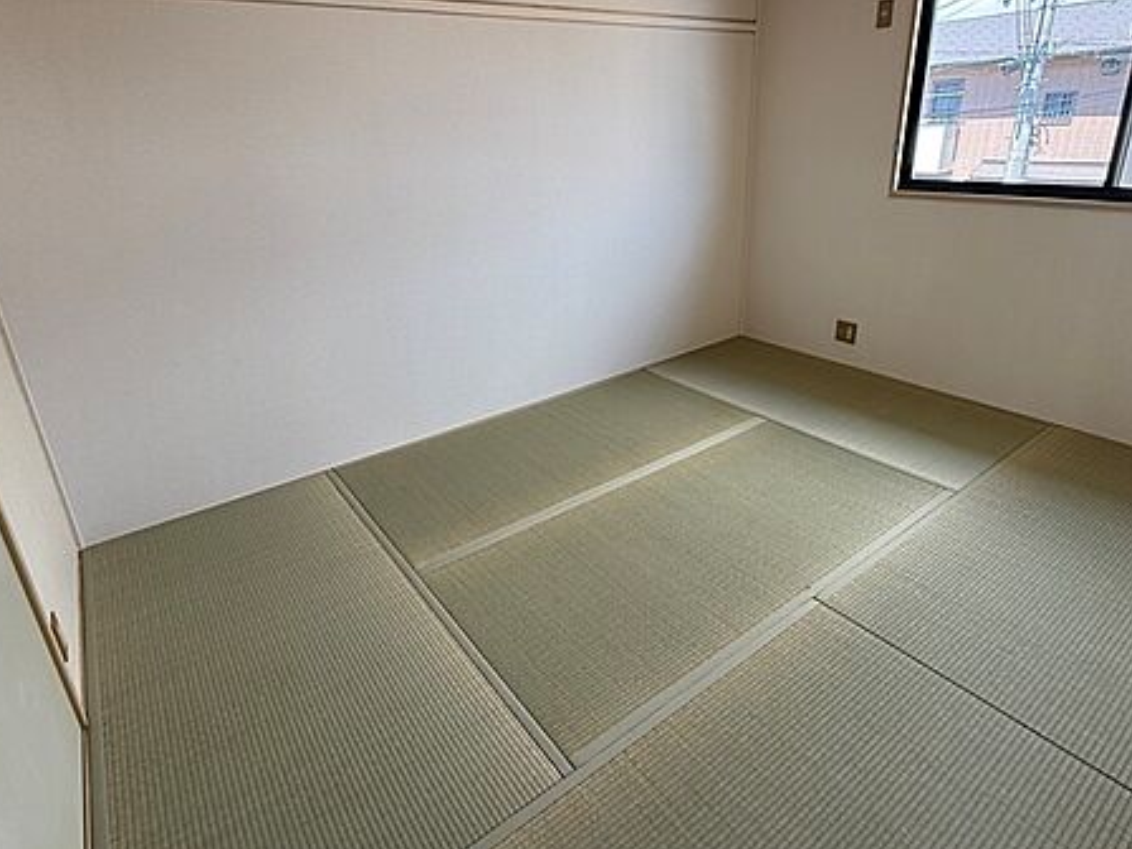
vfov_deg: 65.6
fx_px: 654
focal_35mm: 20
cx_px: 569
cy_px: 359
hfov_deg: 81.7
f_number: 2.2
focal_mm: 2.22
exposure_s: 1/99
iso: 50
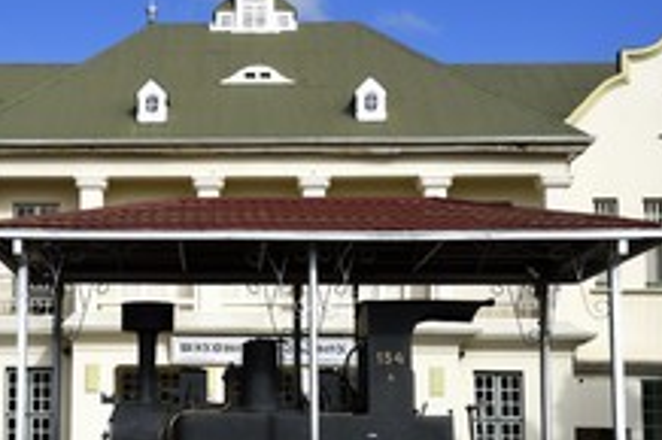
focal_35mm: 77
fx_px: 1415
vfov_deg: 17.7
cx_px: 140
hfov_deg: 25.9
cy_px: 240
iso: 200
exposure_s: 1/320
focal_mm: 40
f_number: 14
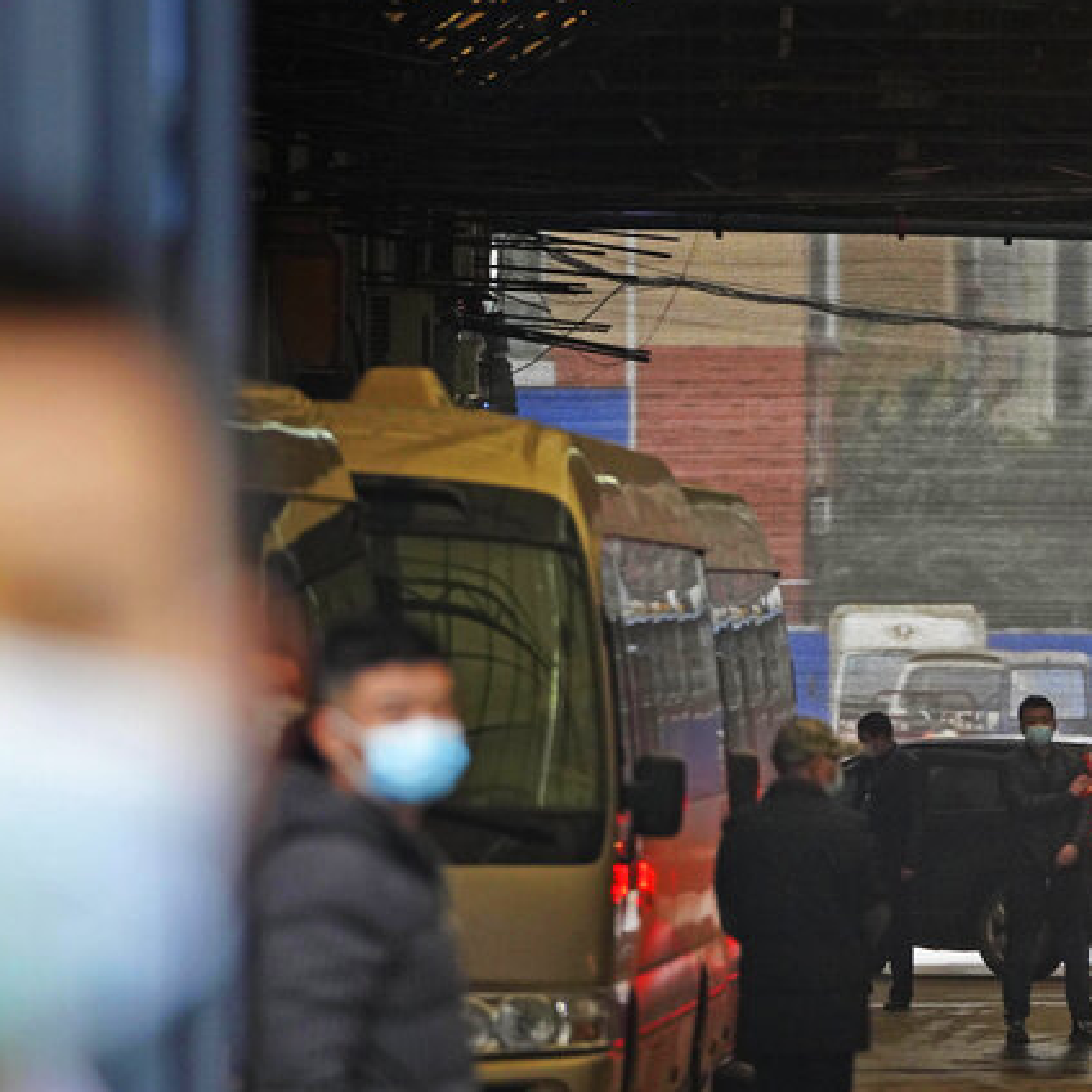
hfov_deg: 5.2
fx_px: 12099
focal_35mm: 339
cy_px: 661
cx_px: 1025
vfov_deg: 5.2
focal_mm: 165
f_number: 4
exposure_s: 1/500
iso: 1600
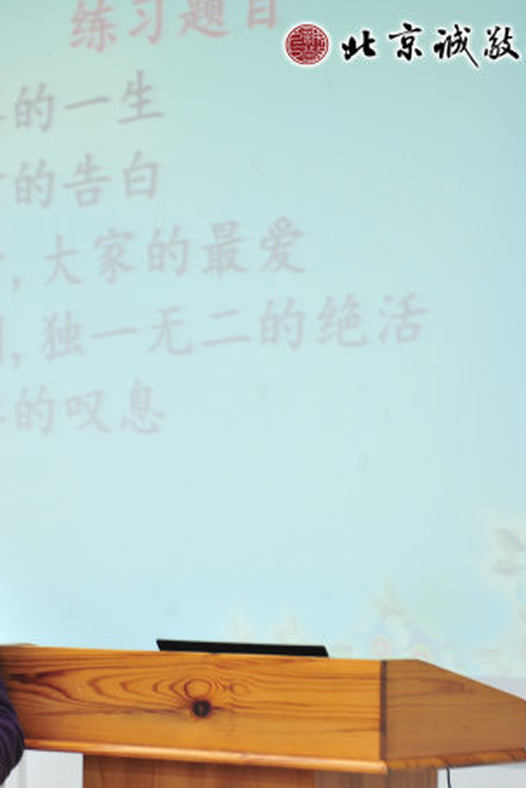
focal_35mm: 141
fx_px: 3088
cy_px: 394
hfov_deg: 9.7
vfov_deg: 14.5
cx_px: -12
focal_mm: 62
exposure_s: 1/40
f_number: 3.2
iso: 250
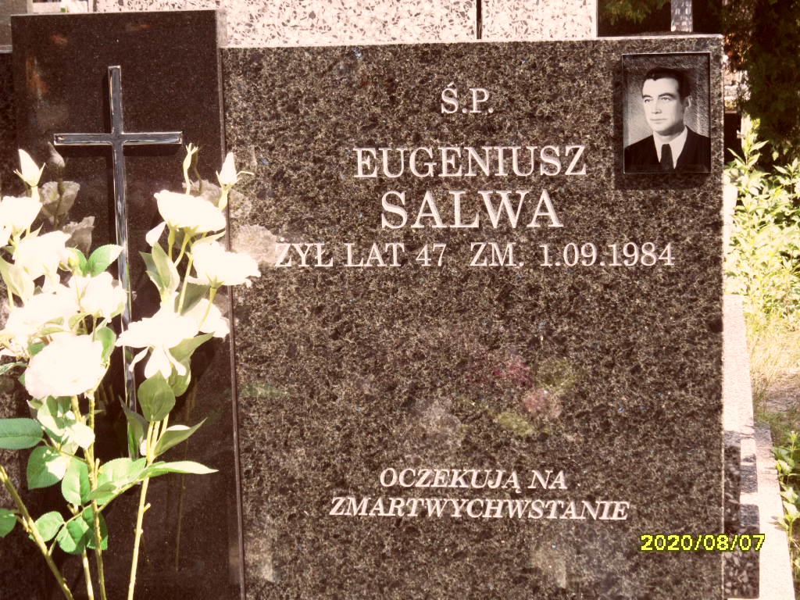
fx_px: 1849
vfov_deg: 18.4
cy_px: 300
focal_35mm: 80
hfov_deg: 24.4
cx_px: 400
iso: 80
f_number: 4.2
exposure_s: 1/180
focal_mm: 13.2
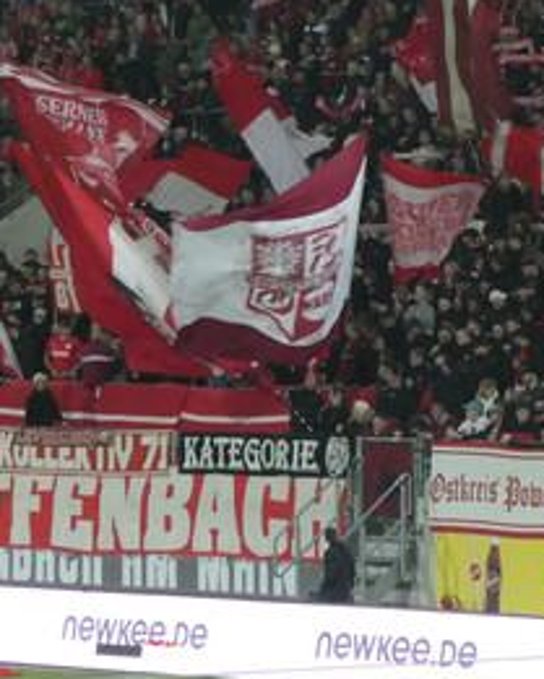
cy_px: 245
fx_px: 5531
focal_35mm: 275
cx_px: 396
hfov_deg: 5.6
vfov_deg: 7.0
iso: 800
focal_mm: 20.6
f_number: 5.1
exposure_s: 1/80
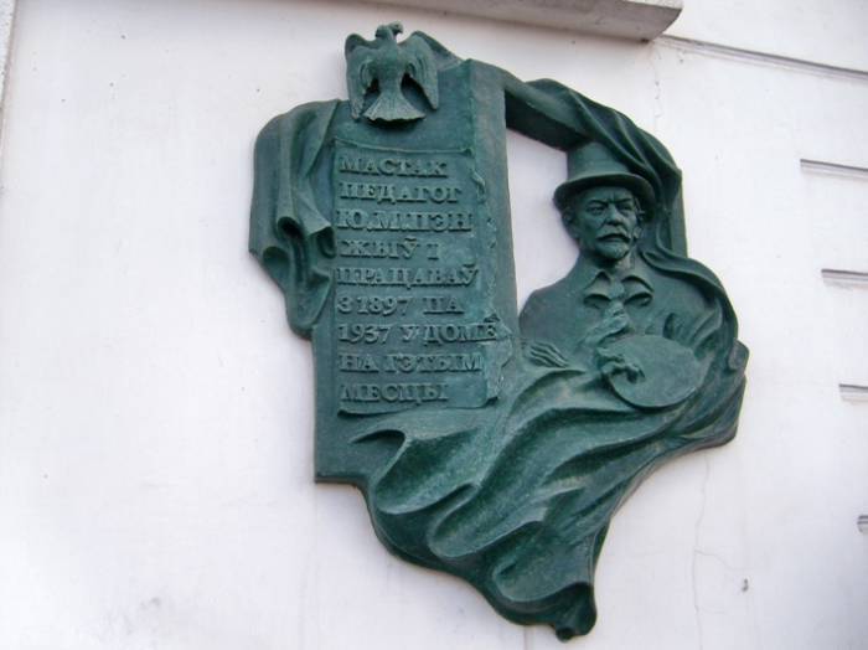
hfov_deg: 52.7
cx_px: 434
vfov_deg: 40.7
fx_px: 877
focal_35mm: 35
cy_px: 325
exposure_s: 1/350
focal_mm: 5.8
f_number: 2.8
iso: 80
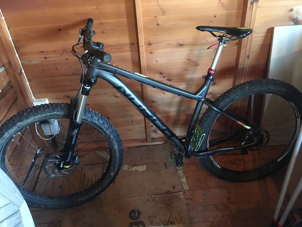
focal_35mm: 29
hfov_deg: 61.7
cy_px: 114
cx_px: 151
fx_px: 253
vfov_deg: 48.2
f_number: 2.2
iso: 400
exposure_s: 1/17
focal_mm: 4.15
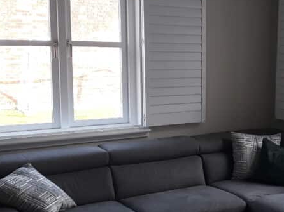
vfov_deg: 23.6
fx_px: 508
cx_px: 220
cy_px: 103
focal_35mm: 62
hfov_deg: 30.6
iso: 64
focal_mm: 3.6
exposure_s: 1/100
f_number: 1.9
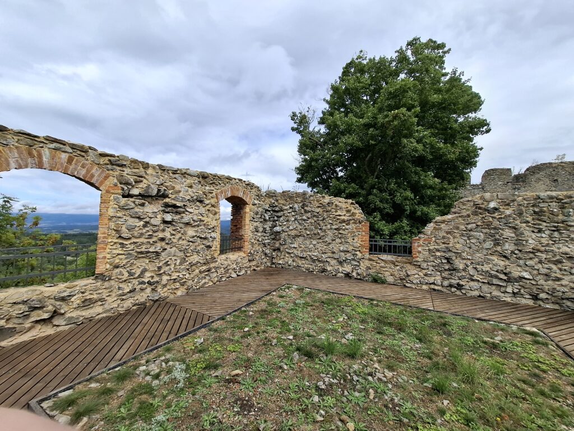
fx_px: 216
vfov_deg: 89.9
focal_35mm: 13
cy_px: 216
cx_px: 287
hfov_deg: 106.2
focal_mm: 1.74
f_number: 2.2
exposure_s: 1/916
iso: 40
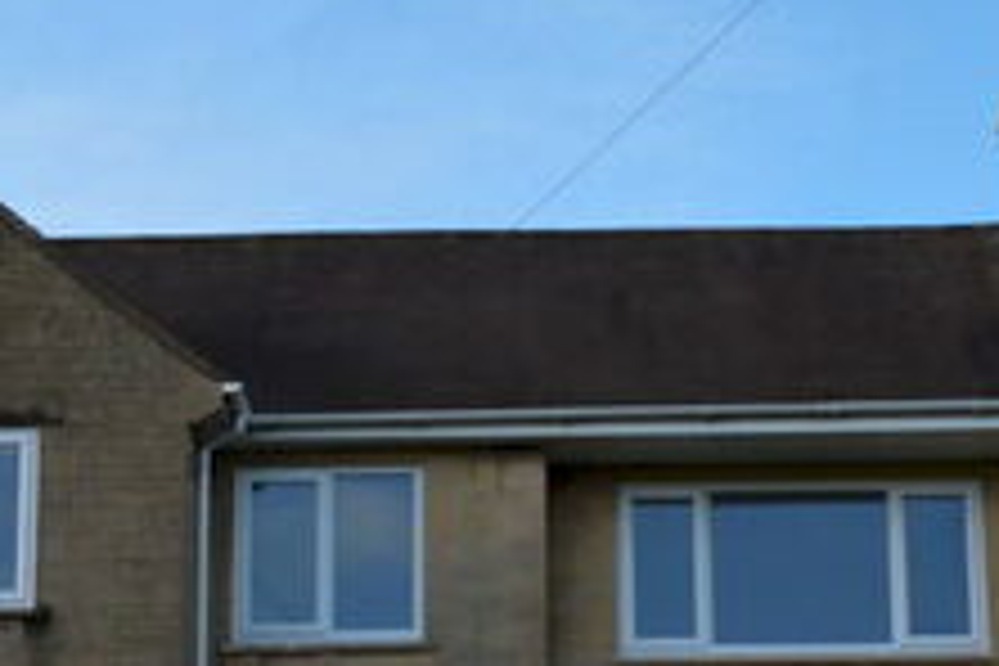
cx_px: 531
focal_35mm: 123
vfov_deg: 11.1
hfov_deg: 16.7
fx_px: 3413
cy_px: 639
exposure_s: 1/160
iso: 100
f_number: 6.3
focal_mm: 26
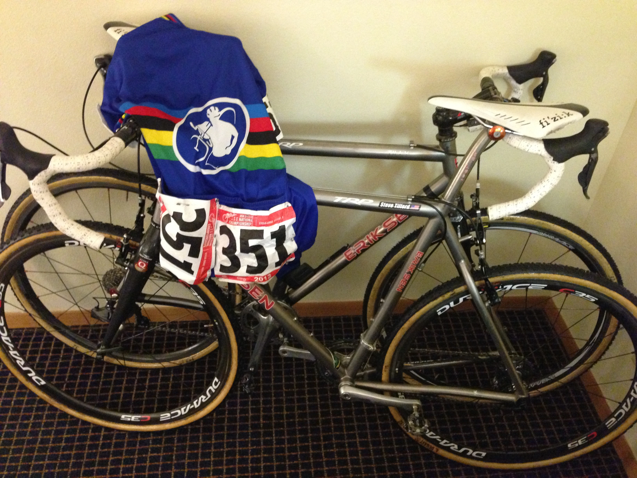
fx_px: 607
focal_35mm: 33
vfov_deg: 42.9
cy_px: 239
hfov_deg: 55.4
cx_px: 318
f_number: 2.4
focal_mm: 4.13
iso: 640
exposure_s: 1/15
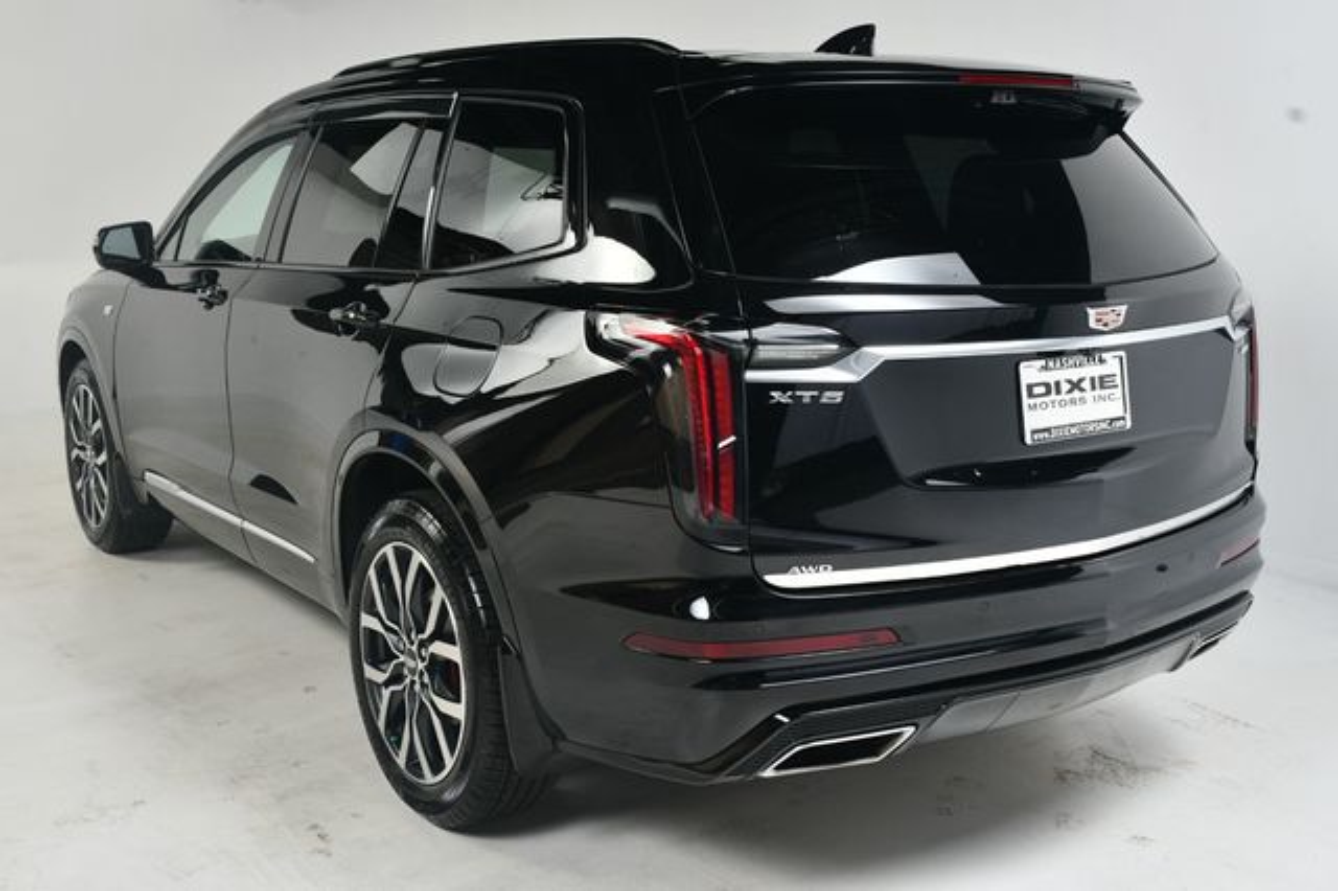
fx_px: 1449
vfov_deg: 34.2
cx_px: 669
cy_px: 446
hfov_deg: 49.6
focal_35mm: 39
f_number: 10
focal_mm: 26
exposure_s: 1/160
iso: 100
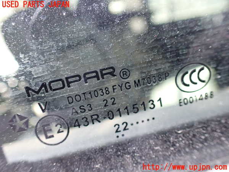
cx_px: 114
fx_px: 198
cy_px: 86
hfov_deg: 60.0
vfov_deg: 46.8
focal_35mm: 30
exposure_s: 1/100
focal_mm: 5.4
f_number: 2.3
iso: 800
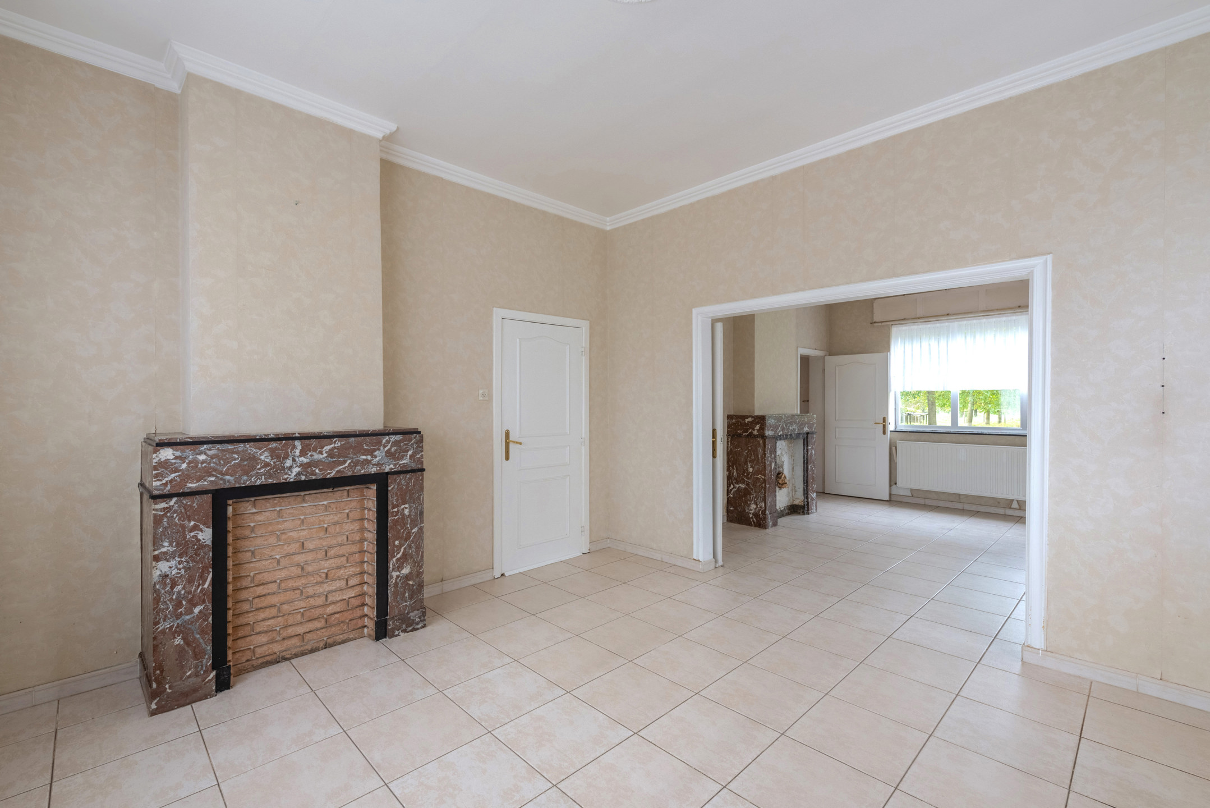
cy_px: 404
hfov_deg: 96.7
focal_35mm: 16
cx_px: 605
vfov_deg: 73.8
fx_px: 538
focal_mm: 16
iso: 800
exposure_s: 1/125
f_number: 11
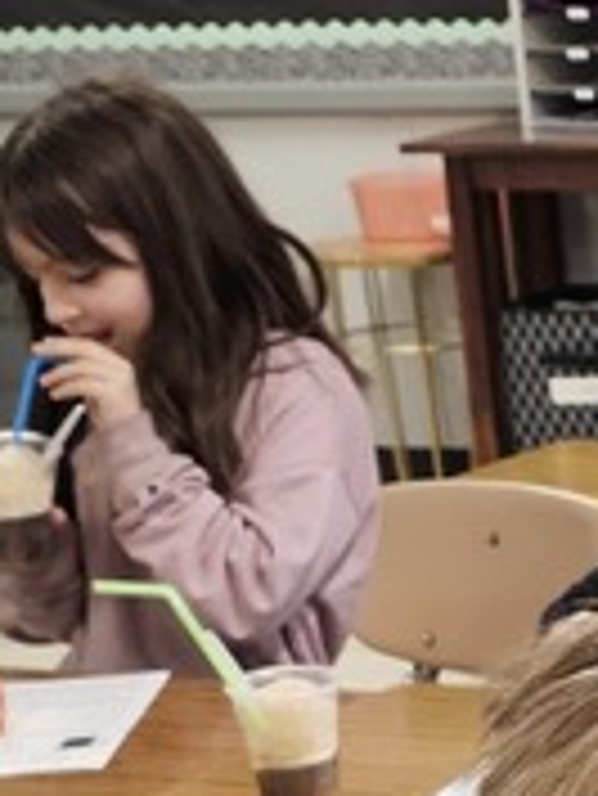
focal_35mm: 133
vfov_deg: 14.5
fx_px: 3060
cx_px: 1111
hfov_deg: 10.4
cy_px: 845
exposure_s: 1/120
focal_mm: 6.3
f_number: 1.7
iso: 500
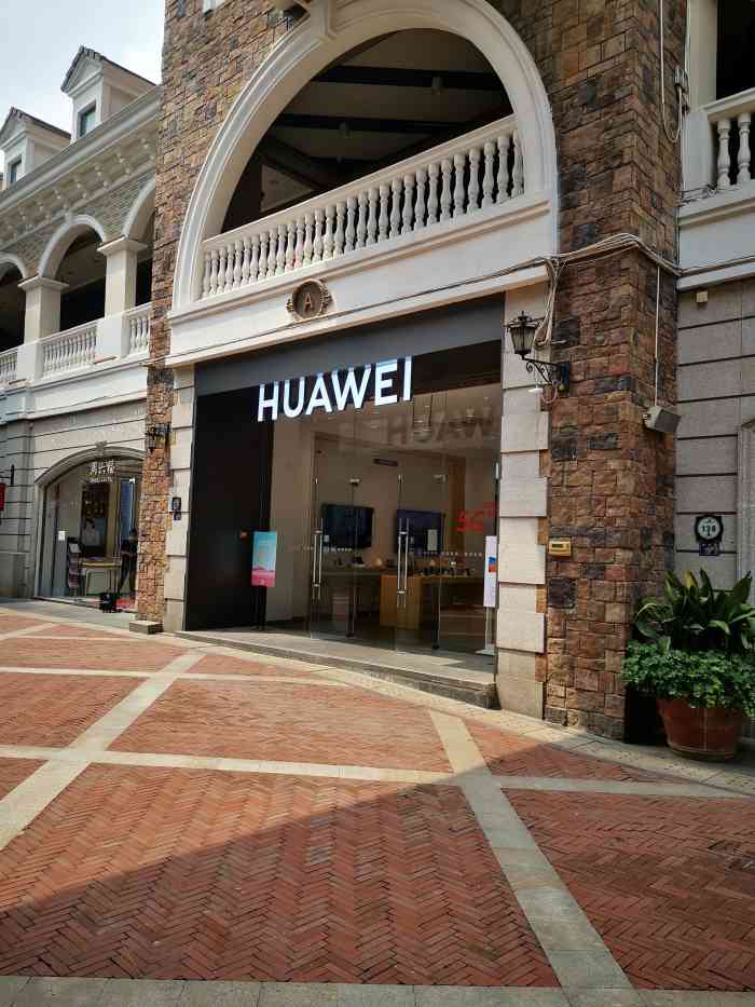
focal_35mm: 27
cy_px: 504
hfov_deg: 51.4
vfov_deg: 65.3
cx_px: 378
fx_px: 785
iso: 50
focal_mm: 4.75
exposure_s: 1/1429
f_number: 1.8
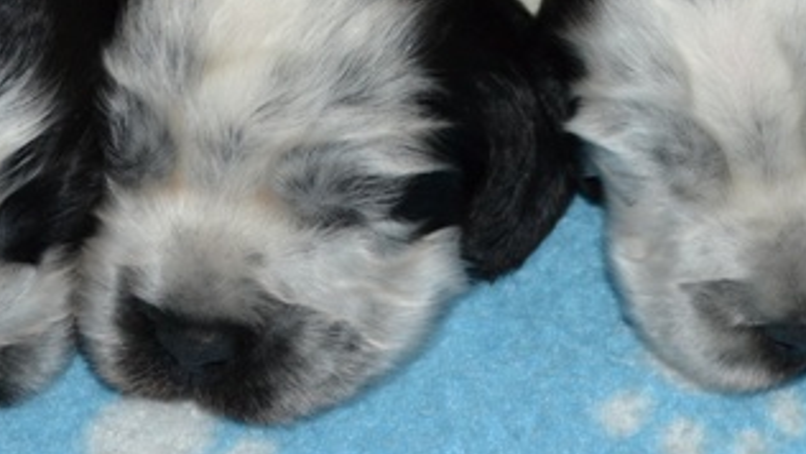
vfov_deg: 8.6
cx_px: 571
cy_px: -88
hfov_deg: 15.4
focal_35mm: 139
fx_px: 2979
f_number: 4.5
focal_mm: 35
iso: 1000
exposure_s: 1/60
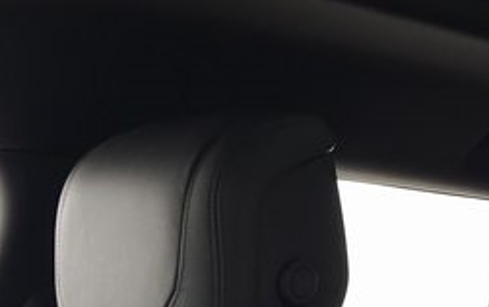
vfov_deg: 13.2
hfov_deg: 18.3
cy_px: 74
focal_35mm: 99
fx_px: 1321
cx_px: 765
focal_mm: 6.3
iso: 320
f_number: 1.7
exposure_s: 1/60
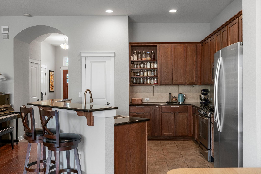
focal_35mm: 34
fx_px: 246
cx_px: 130
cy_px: 87
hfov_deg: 55.8
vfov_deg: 38.9
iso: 2000
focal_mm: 34
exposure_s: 1/10
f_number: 8
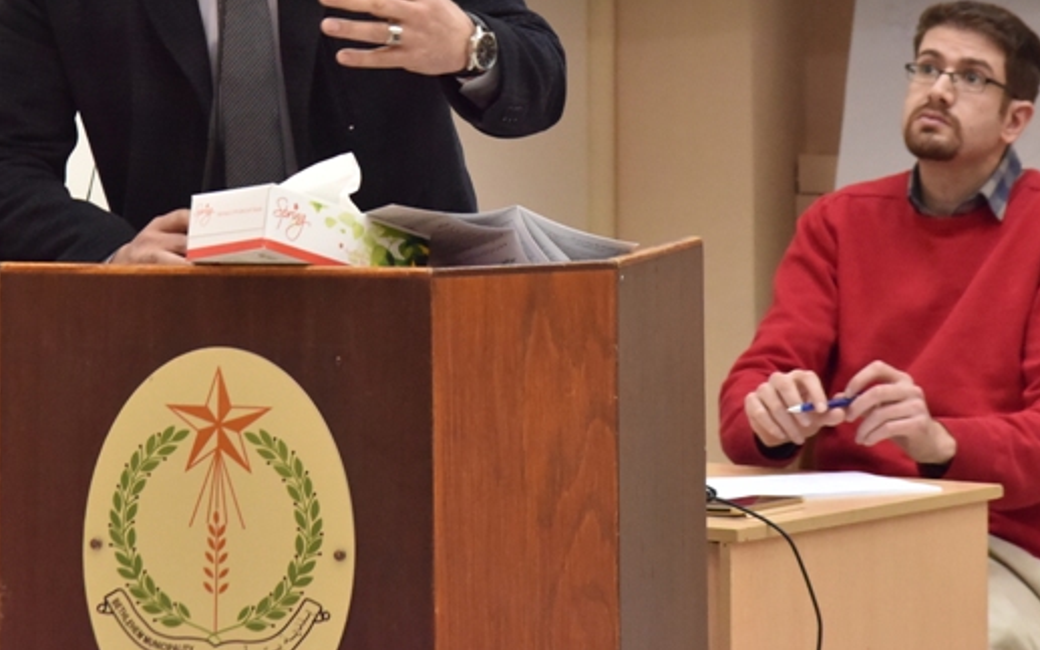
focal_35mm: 212
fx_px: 6008
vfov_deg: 6.2
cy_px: -25
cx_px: 386
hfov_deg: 9.9
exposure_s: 1/160
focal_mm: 105
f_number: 6.3
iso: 2500
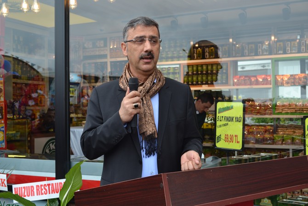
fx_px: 436
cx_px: 154
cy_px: 103
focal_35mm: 51
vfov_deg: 26.5
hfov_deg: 38.9
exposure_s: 1/125
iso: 220
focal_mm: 34
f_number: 5.6
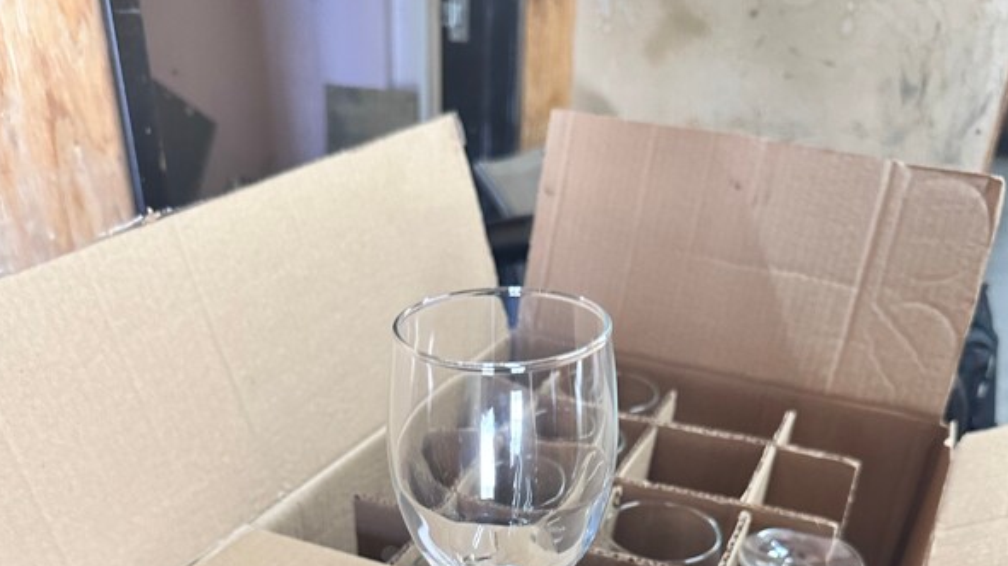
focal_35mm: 36
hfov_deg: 55.3
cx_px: 496
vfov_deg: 29.5
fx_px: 962
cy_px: 625
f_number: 1.78
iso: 400
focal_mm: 6.86
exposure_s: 1/60
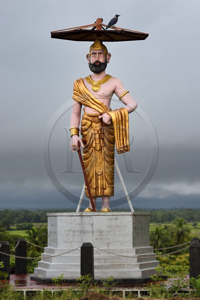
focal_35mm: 102
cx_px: 100
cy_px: 150
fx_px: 850
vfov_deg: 20.0
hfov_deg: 13.4
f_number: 7.1
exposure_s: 1/320
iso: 800
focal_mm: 102
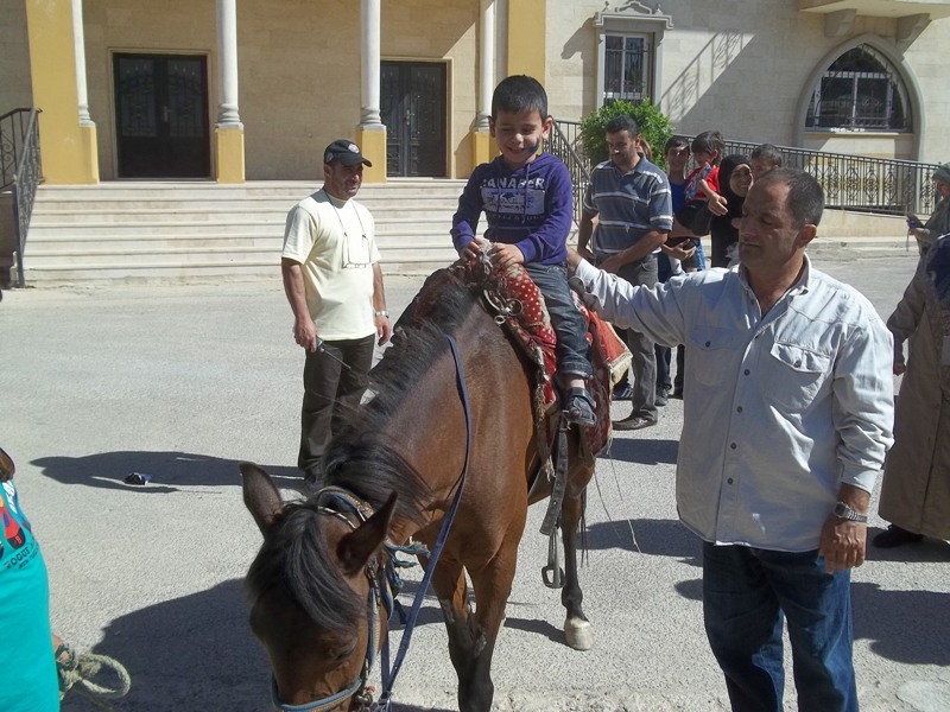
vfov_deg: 39.7
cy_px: 356
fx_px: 988
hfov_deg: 51.4
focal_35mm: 36
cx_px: 475
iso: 64
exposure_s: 1/250
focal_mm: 6.5
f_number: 8
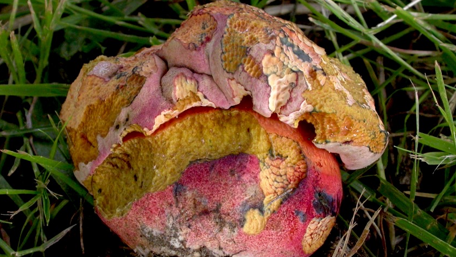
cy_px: 142
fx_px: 1270
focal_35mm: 105
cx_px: 216
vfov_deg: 11.5
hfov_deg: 20.4
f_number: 6
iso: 200
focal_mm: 18.6
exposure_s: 1/133
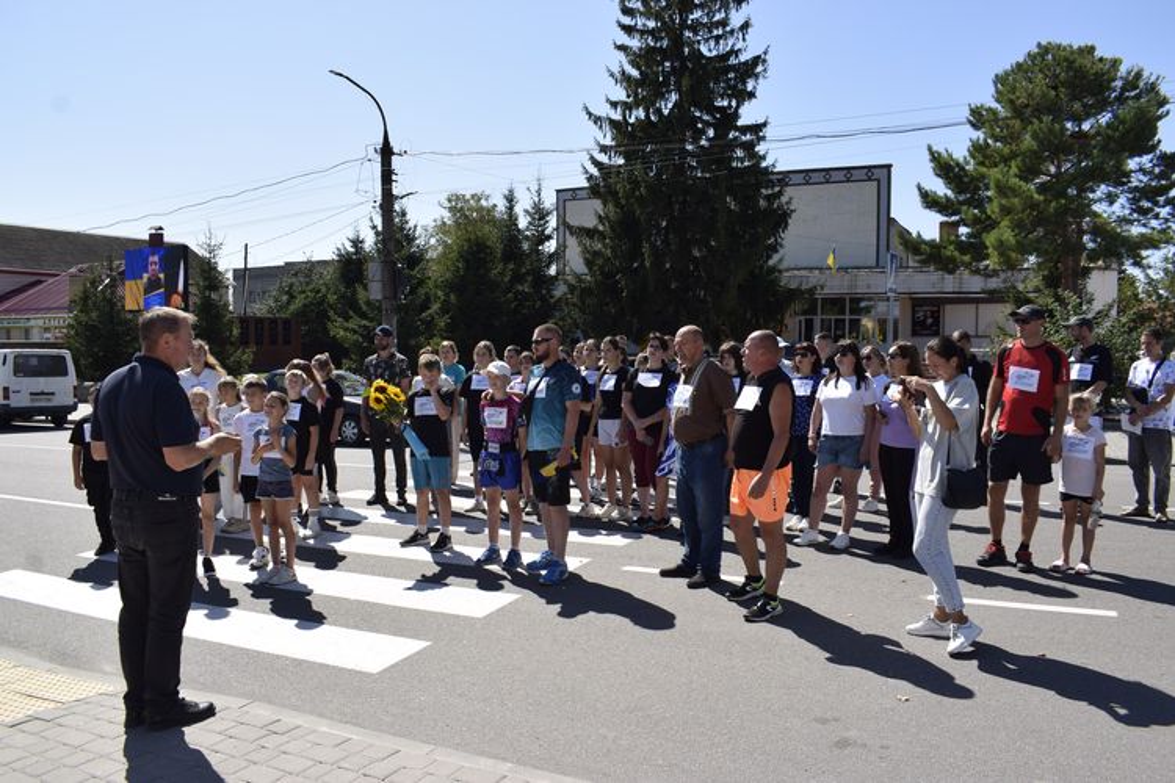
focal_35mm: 27
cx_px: 588
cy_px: 392
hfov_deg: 67.4
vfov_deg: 47.9
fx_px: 881
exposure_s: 1/200
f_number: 10
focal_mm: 18
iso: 100
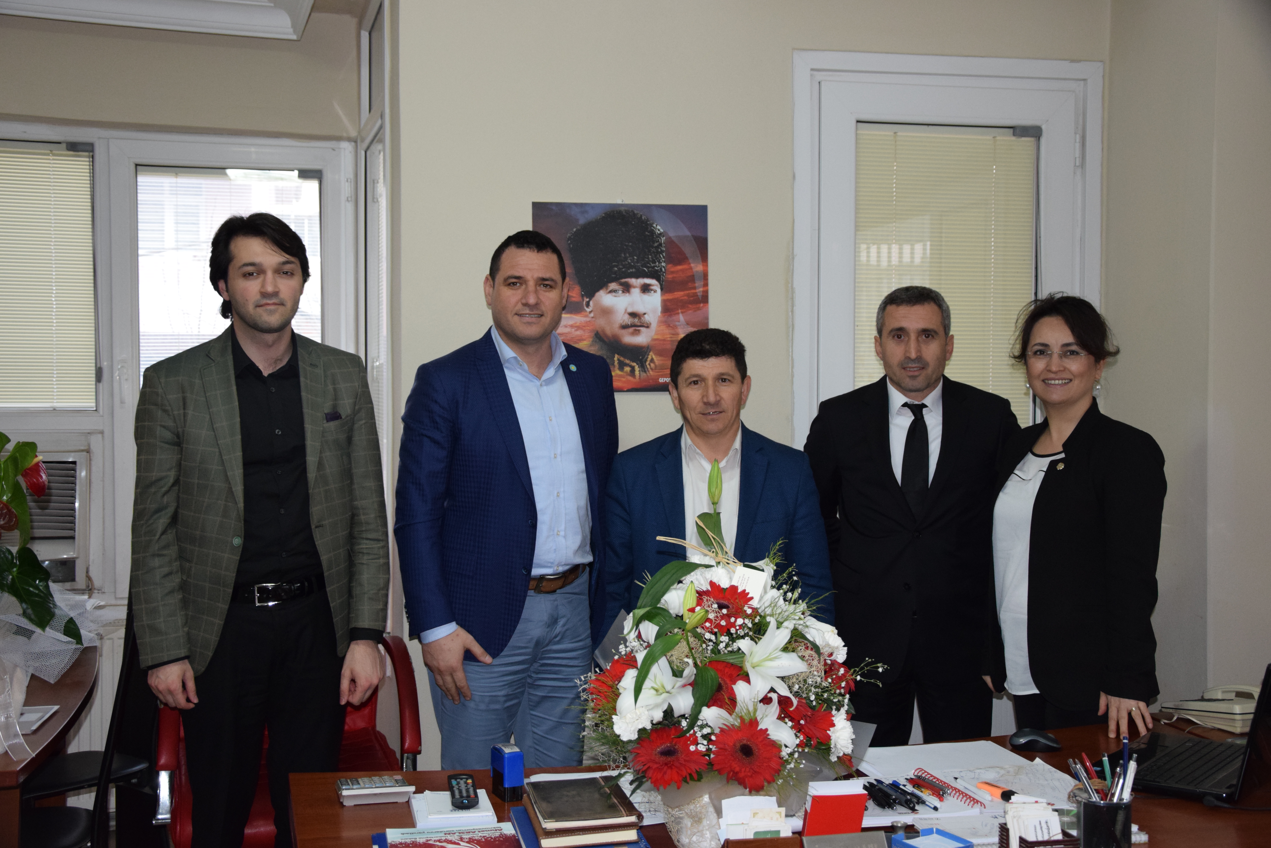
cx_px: 636
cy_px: 424
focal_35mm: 42
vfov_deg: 31.9
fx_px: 1483
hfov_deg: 46.4
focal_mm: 28
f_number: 4
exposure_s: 1/60
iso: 1600
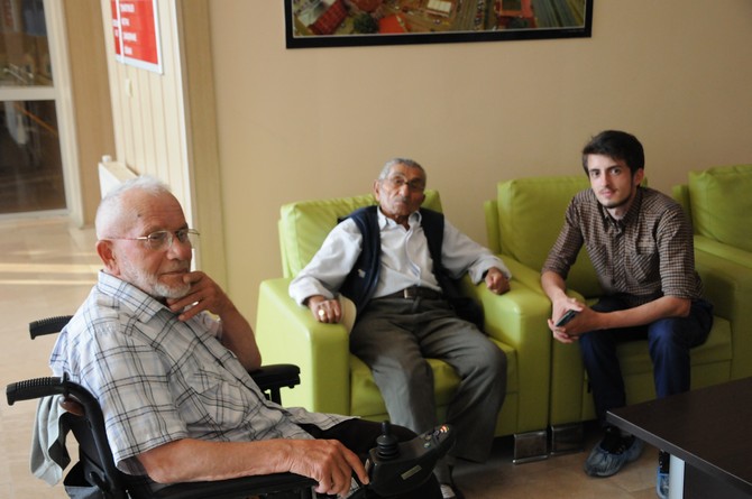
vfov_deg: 28.0
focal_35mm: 48
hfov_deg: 41.2
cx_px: 376
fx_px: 1001
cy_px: 250
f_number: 5.6
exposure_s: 1/125
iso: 1600
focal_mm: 32
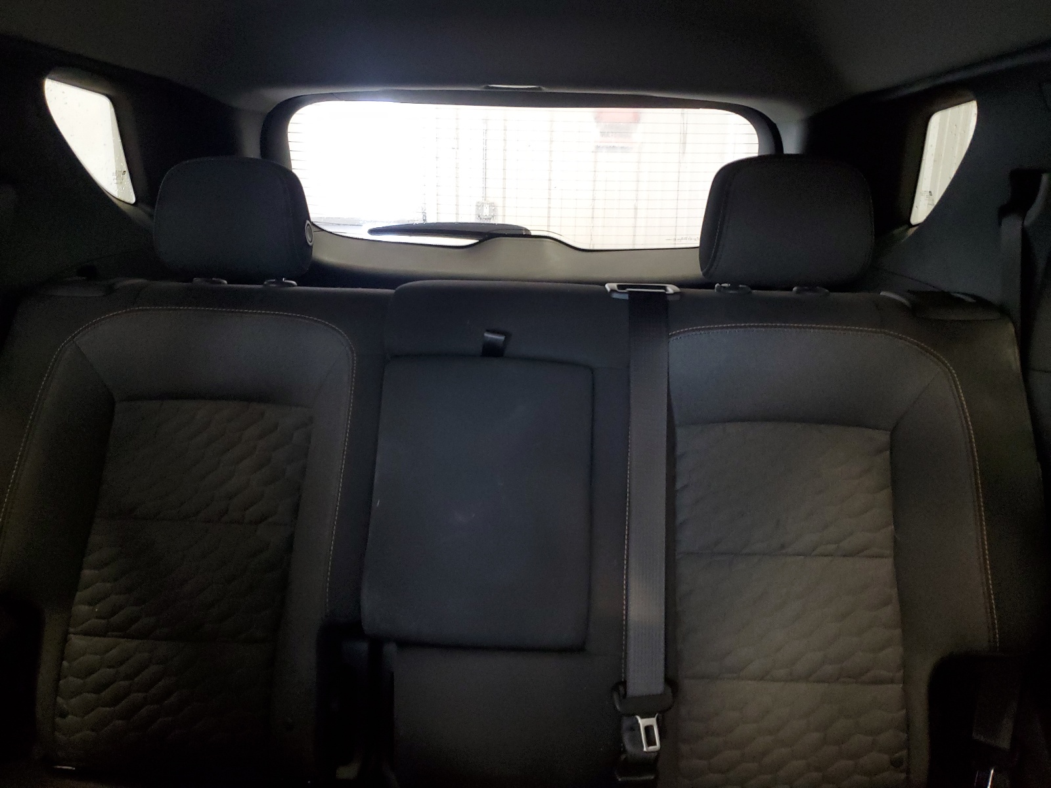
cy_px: 394
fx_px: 789
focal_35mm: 26
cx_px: 526
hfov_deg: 67.3
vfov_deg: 53.1
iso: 319
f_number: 1.5
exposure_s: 1/24
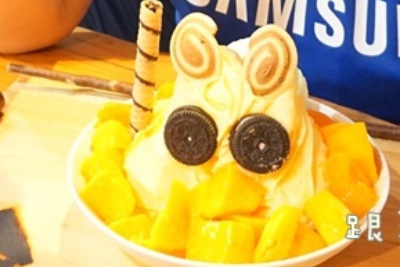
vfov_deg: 14.4
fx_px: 945
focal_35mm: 85
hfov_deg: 23.8
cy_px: -196
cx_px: 133
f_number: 3.5
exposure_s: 1/30
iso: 3200
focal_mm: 16
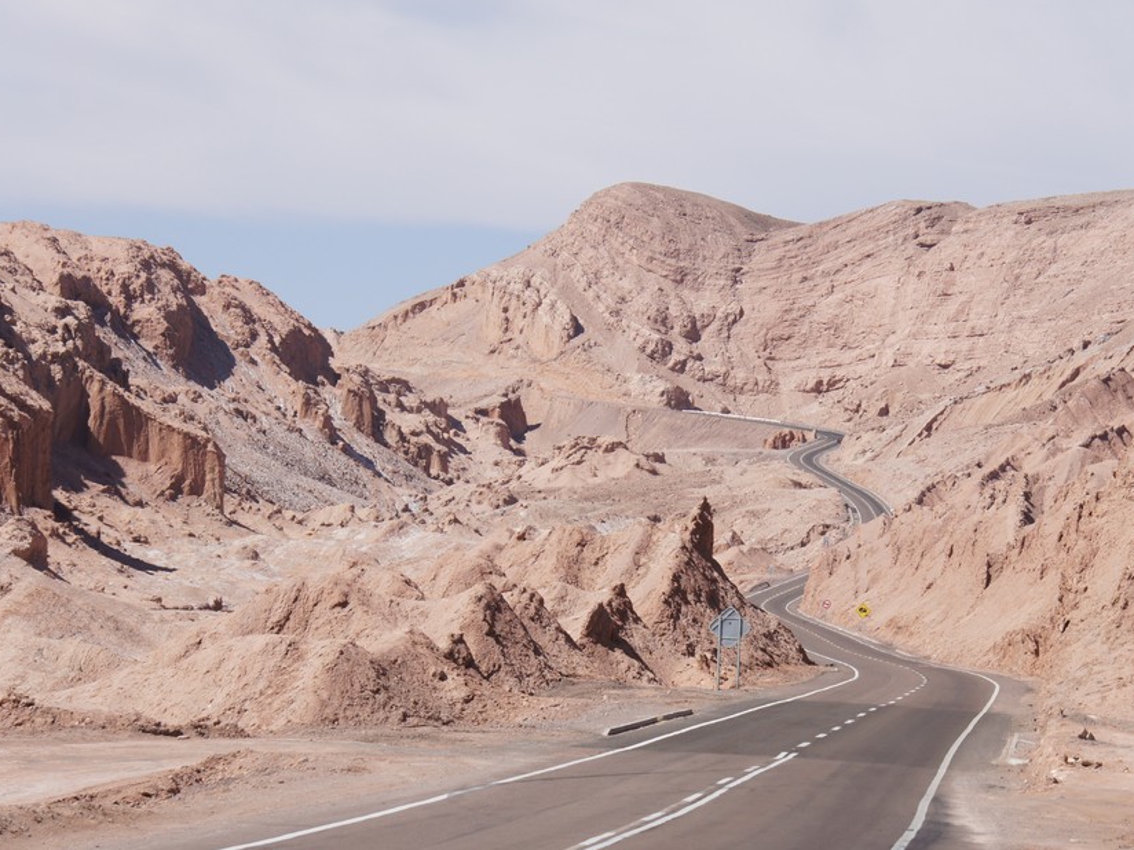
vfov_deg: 7.7
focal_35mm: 193
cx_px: 709
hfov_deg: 10.2
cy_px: 466
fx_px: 6323
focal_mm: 102
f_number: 9
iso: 200
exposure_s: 1/640
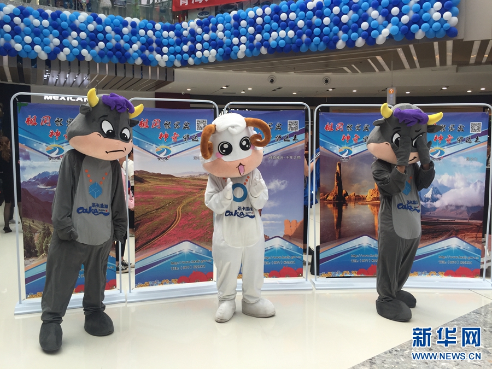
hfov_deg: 61.7
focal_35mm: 29
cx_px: 246
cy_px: 184
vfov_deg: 48.2
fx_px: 412
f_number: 2.2
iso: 32
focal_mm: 4.15
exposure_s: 1/186
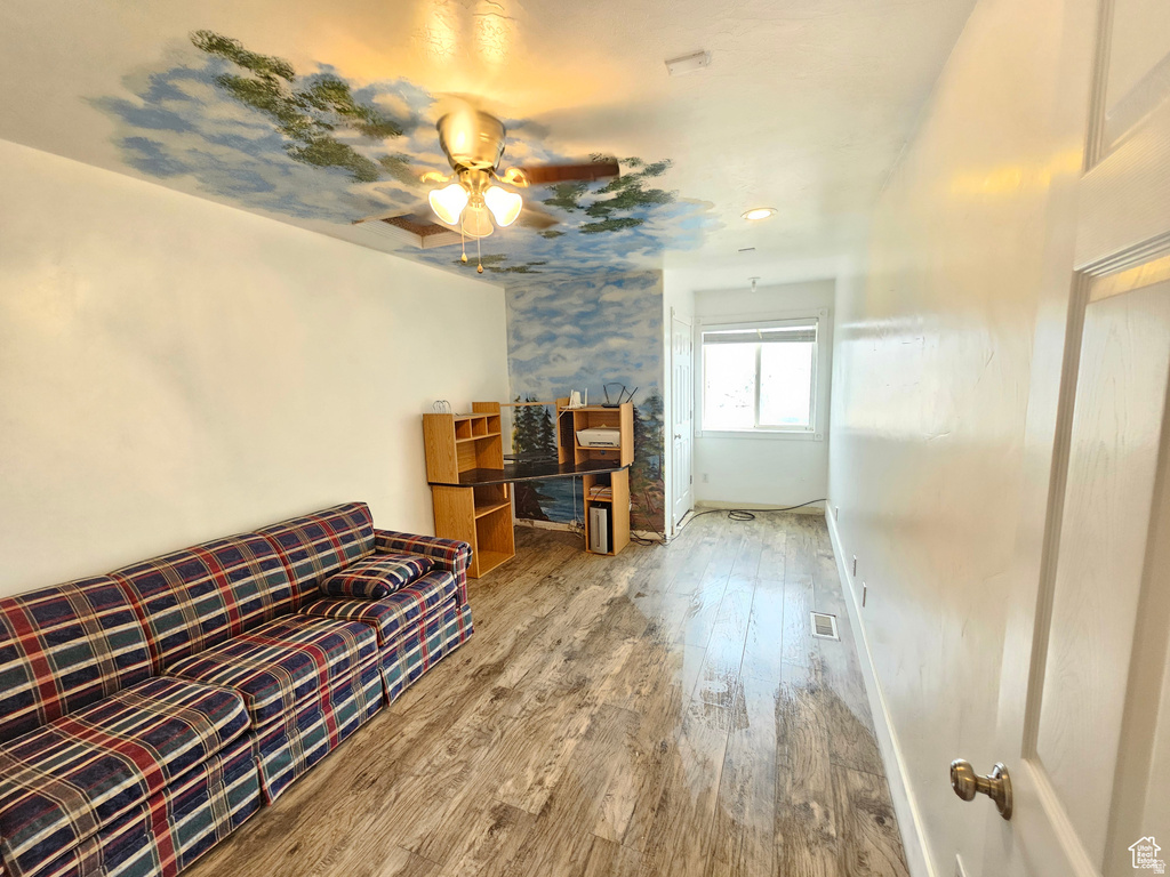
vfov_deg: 89.9
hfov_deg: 106.2
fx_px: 439
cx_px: 585
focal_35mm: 13
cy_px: 438
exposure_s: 1/40
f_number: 2.2
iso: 400
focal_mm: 2.2
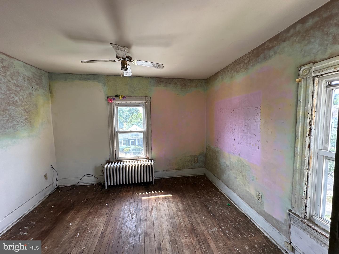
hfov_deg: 102.1
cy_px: 127
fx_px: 137
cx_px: 170
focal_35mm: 14
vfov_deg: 85.7
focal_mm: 2.22
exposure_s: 1/99
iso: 160
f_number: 2.2
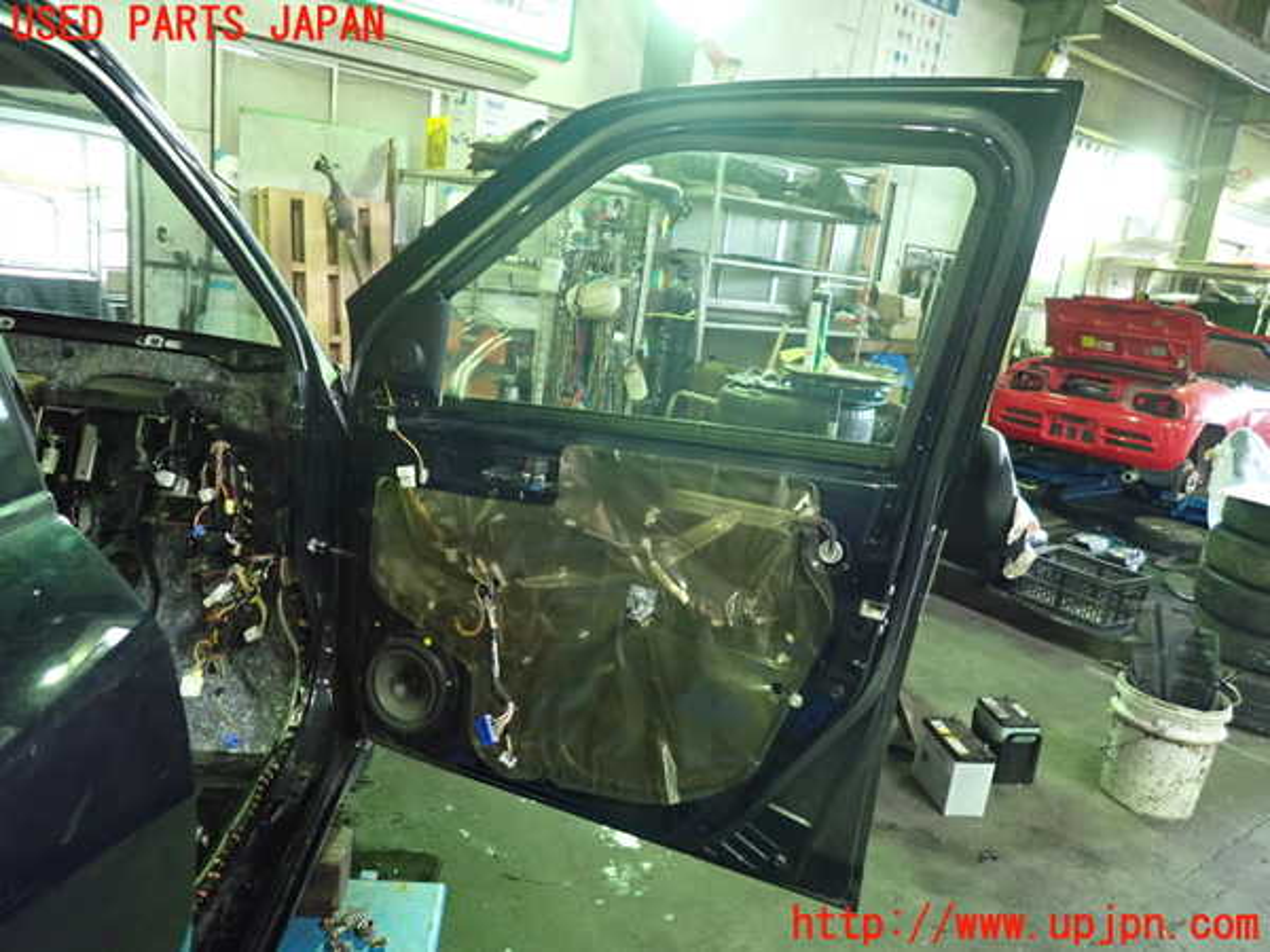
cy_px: 476
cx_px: 635
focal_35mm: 25
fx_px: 917
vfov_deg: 54.9
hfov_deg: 69.4
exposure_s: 1/30
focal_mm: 4.5
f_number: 2
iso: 800
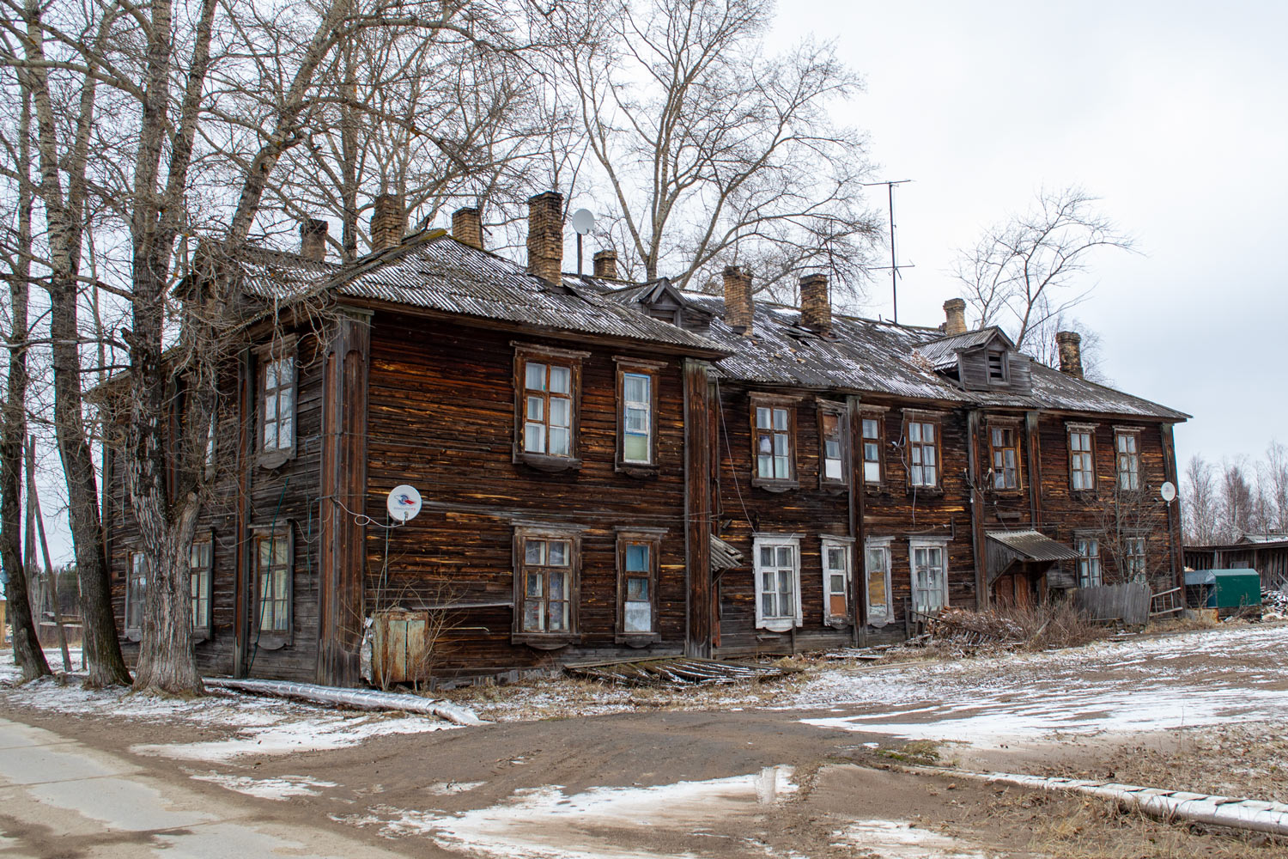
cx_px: 644
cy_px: 430
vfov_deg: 40.0
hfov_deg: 57.2
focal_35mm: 33
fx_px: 1181
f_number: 6.3
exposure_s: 1/250
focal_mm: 22
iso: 200
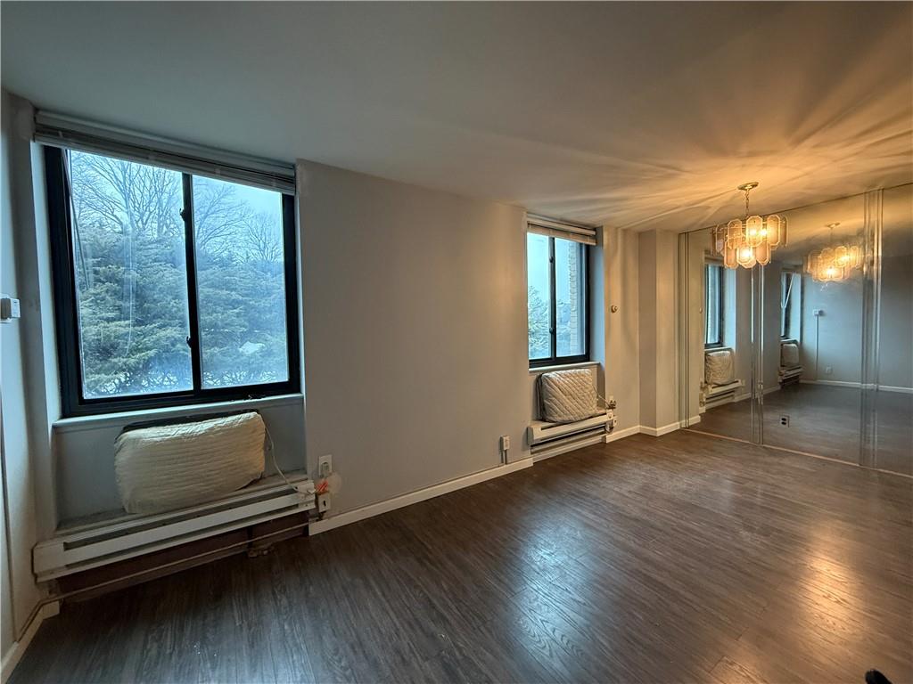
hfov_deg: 102.1
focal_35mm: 14
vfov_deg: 85.7
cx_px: 456
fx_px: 369
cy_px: 342
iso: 500
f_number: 2.2
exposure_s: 1/60
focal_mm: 2.22
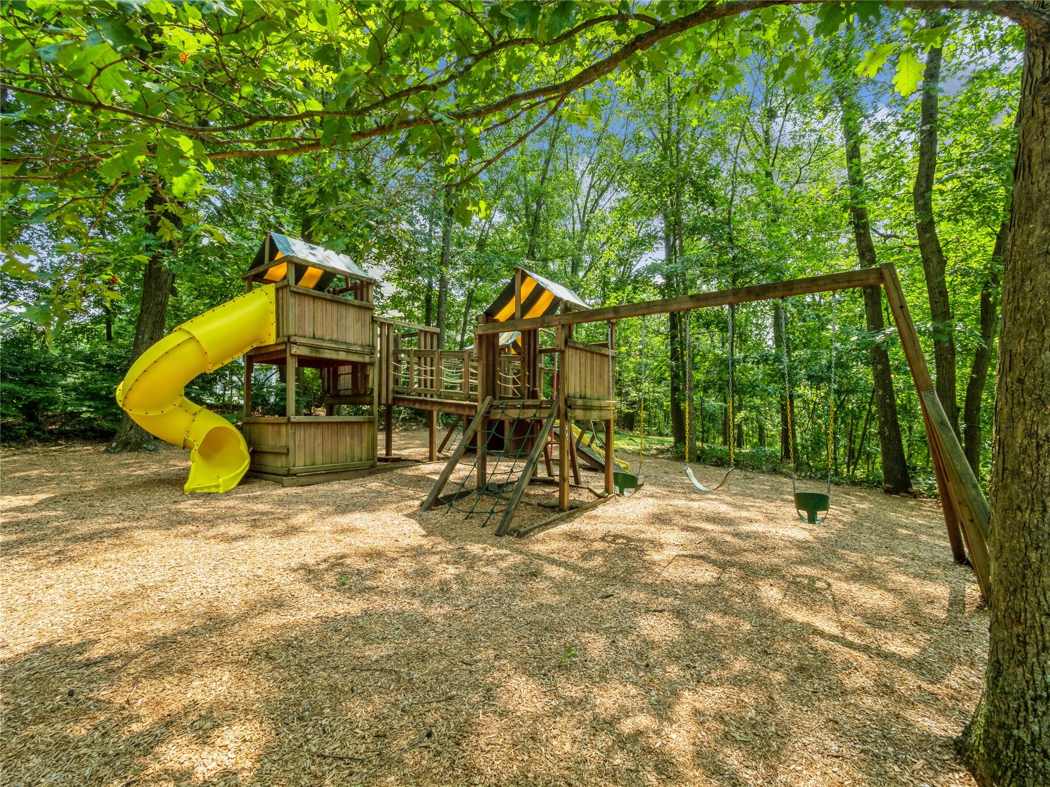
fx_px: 485
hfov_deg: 94.5
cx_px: 525
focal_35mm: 16
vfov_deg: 78.1
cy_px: 394
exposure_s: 1/60
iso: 200
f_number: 8
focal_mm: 8
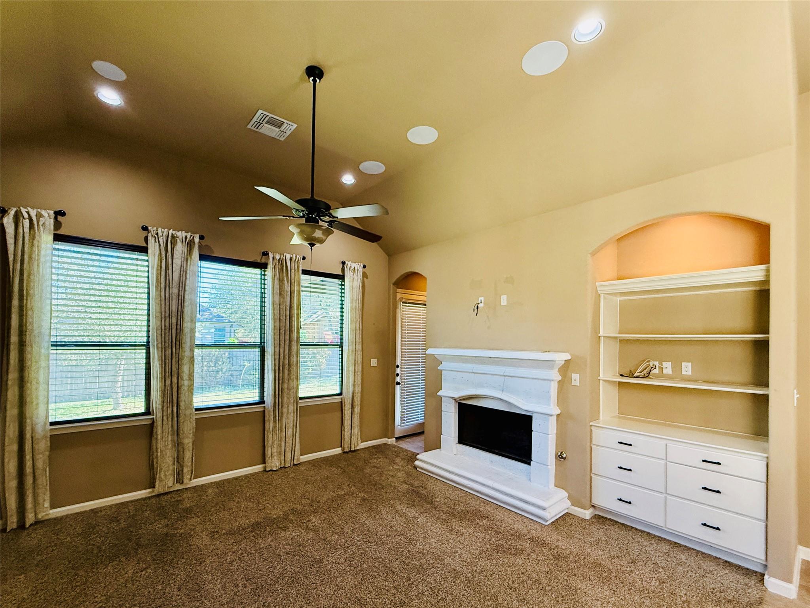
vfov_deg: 85.7
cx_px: 405
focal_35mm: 14
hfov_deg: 102.1
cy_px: 304
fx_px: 328
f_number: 2.2
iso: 400
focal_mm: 2.22
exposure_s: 1/120
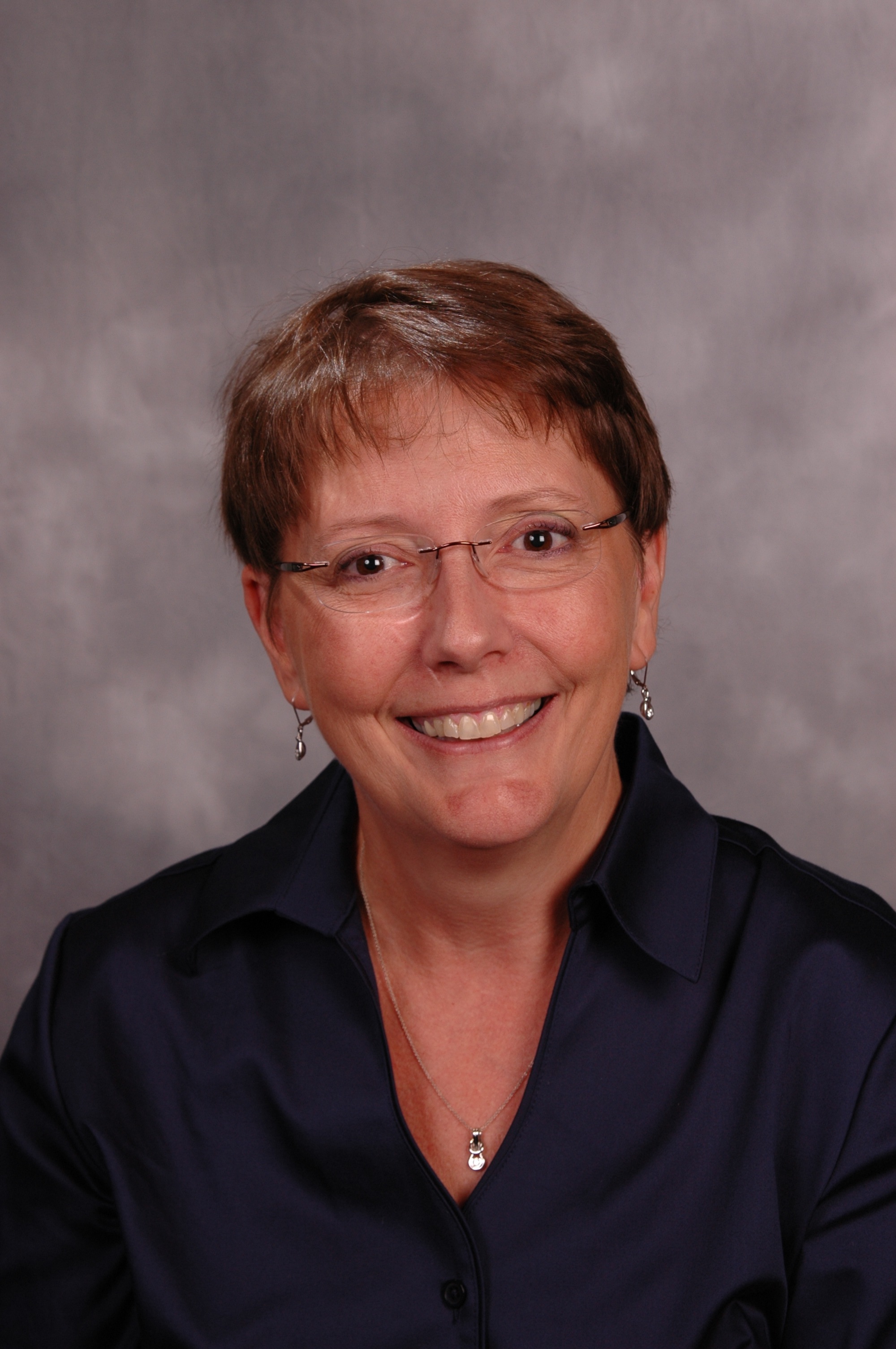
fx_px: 4488
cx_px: 448
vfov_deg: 17.1
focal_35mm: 120
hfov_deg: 11.4
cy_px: 674
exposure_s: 1/250
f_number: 9
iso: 200
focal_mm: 80
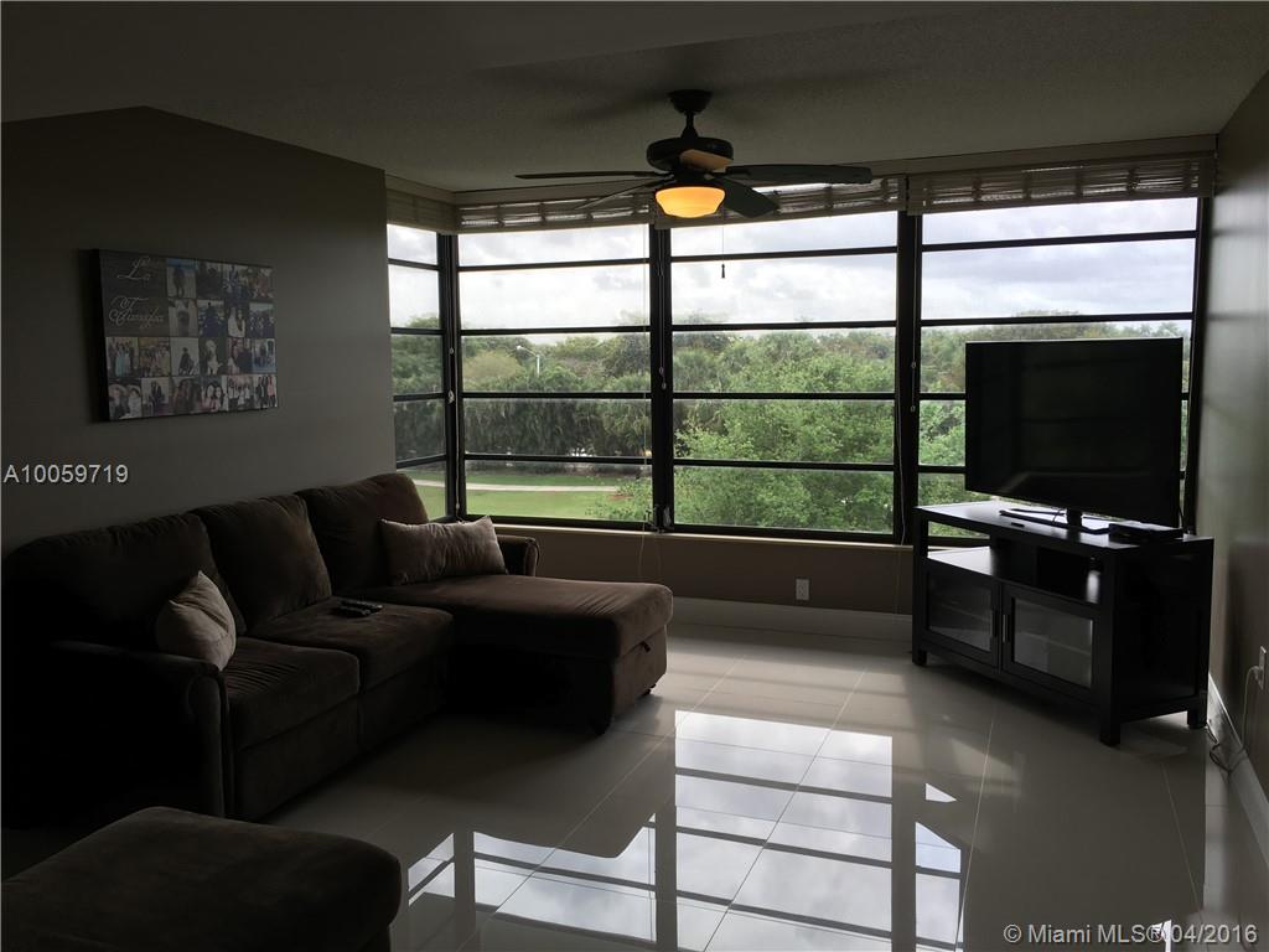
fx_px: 1063
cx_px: 634
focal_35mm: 29
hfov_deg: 61.7
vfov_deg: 48.2
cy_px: 476
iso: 25
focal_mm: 4.15
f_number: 2.2
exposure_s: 1/199
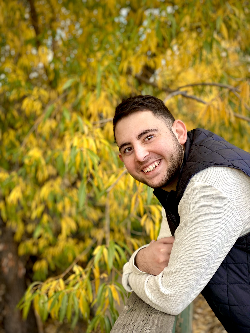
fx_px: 501
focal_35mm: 52
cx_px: 125
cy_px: 166
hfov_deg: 28.0
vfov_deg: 36.8
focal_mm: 6
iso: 32
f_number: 2
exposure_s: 1/122
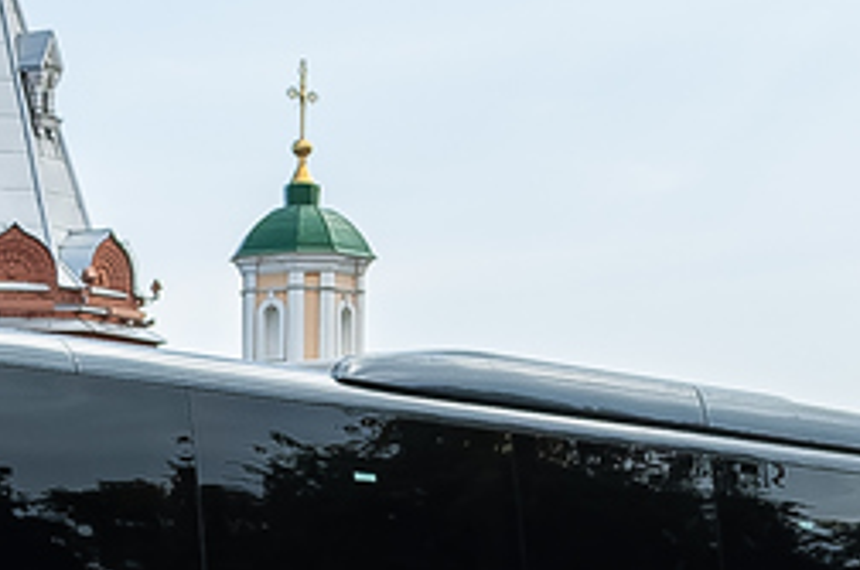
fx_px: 4173
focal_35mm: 175
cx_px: -220
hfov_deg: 11.5
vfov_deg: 7.8
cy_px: 311
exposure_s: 1/640
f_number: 7.1
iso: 320
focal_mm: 24
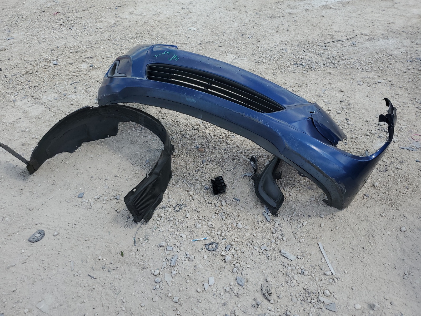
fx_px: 316
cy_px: 158
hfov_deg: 67.3
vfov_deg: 53.1
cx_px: 210
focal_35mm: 26
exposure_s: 1/2000
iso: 50
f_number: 1.5
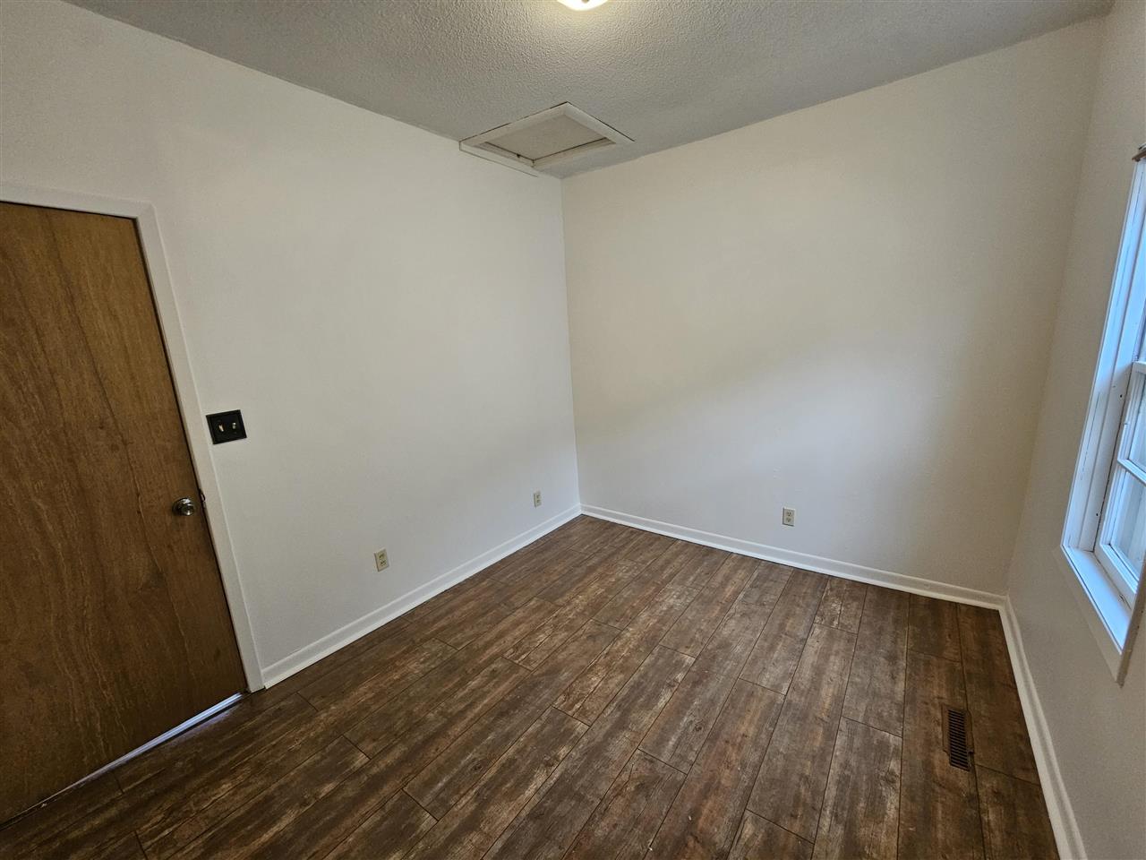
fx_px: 430
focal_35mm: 13
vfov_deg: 89.9
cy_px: 430
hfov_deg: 106.2
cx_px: 573
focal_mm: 2.2
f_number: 2.2
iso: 250
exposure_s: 1/60
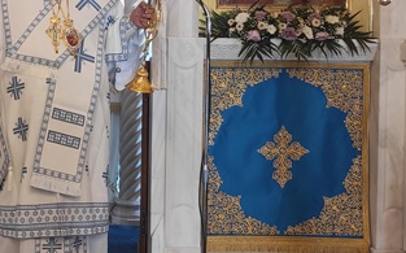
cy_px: 74
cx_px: 47
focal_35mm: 72
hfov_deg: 27.7
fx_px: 796
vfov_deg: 18.0
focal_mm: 5.43
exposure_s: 1/33
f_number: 1.89
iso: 306
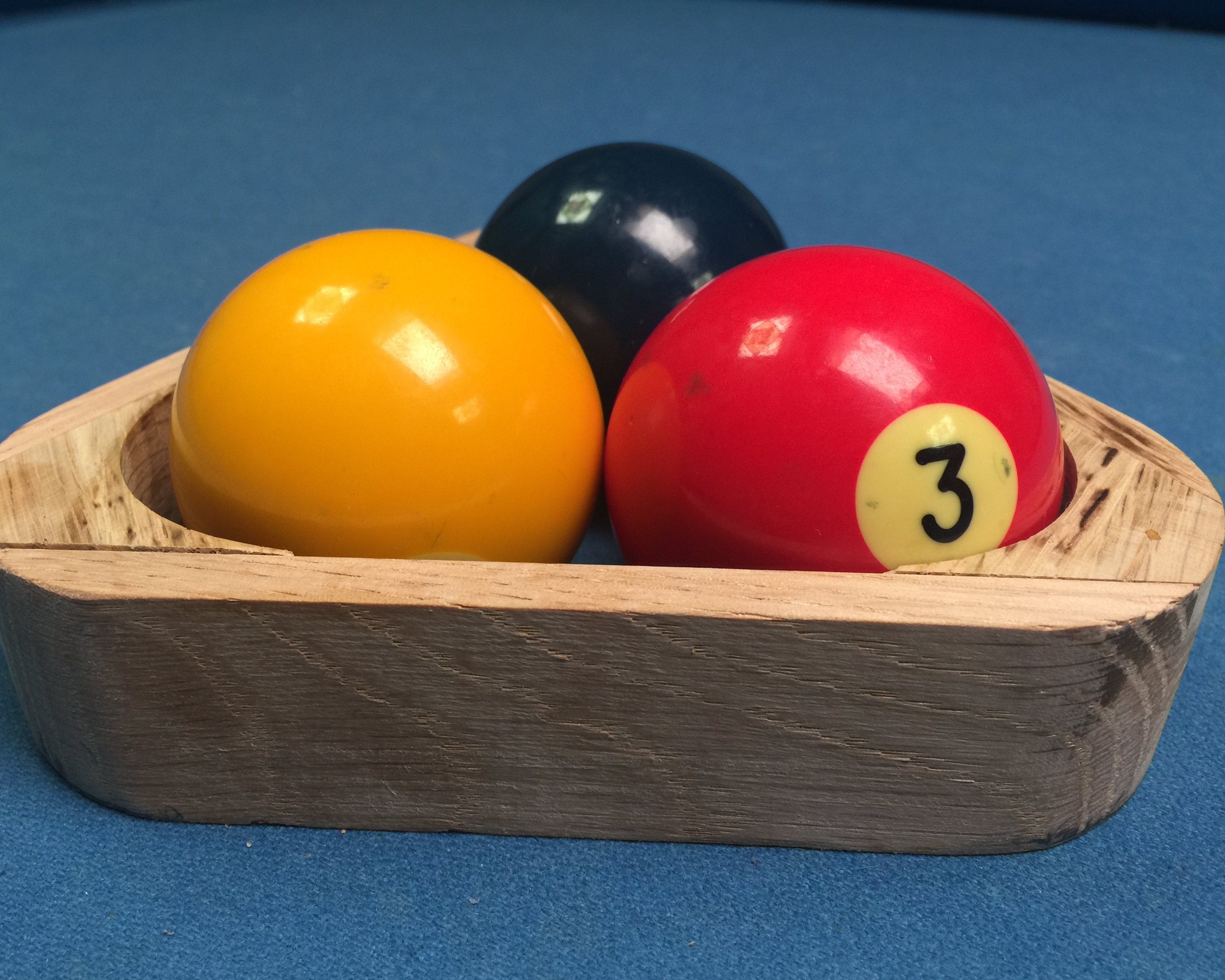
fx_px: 1124
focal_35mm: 31
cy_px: 501
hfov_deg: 57.2
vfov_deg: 47.1
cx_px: 586
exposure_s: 1/15
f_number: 2.2
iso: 32
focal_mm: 4.15
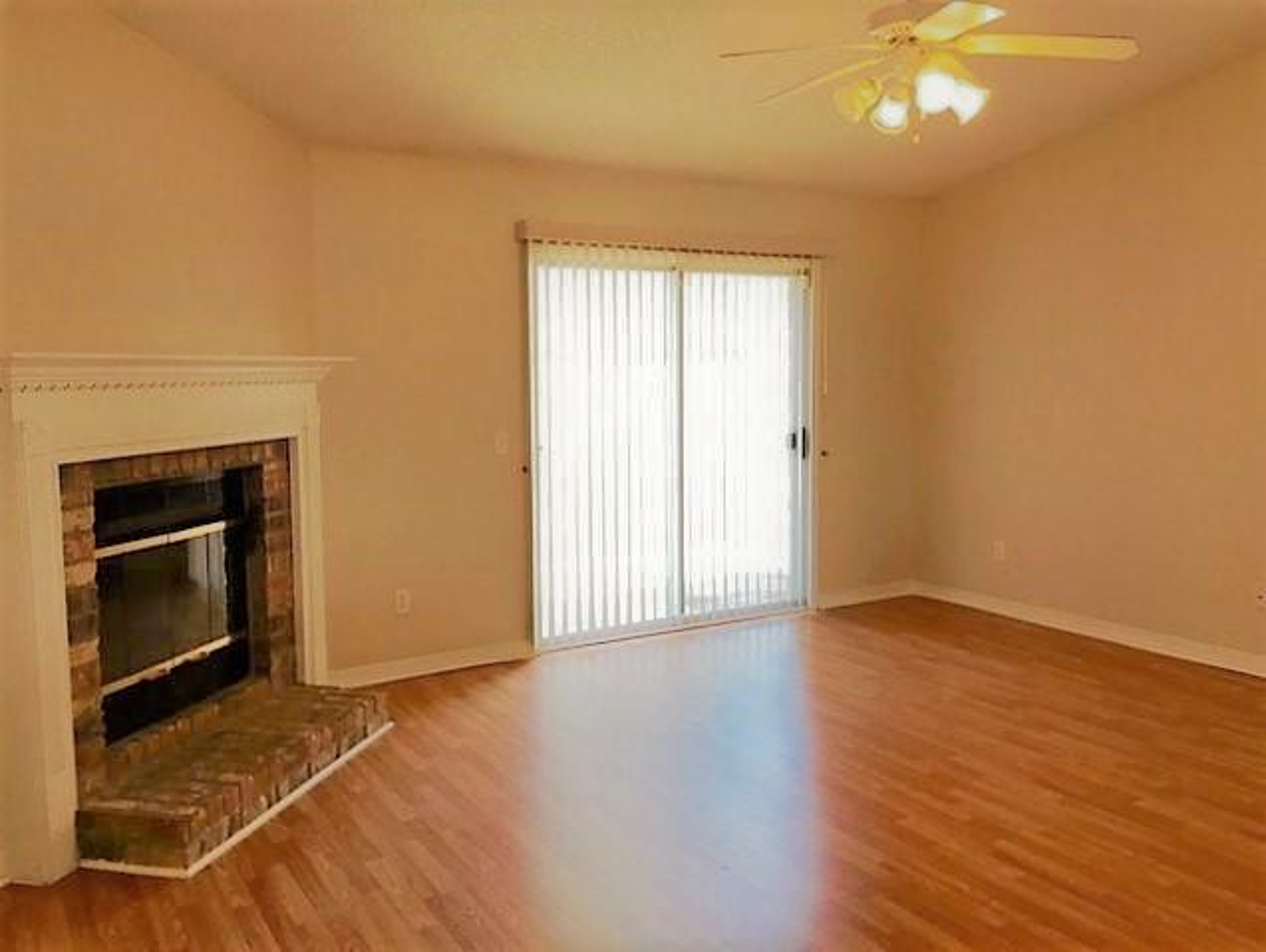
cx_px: 633
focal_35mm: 29
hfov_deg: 61.6
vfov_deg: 48.3
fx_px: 1062
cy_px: 476
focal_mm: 4.15
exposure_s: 1/120
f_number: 2.2
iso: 50
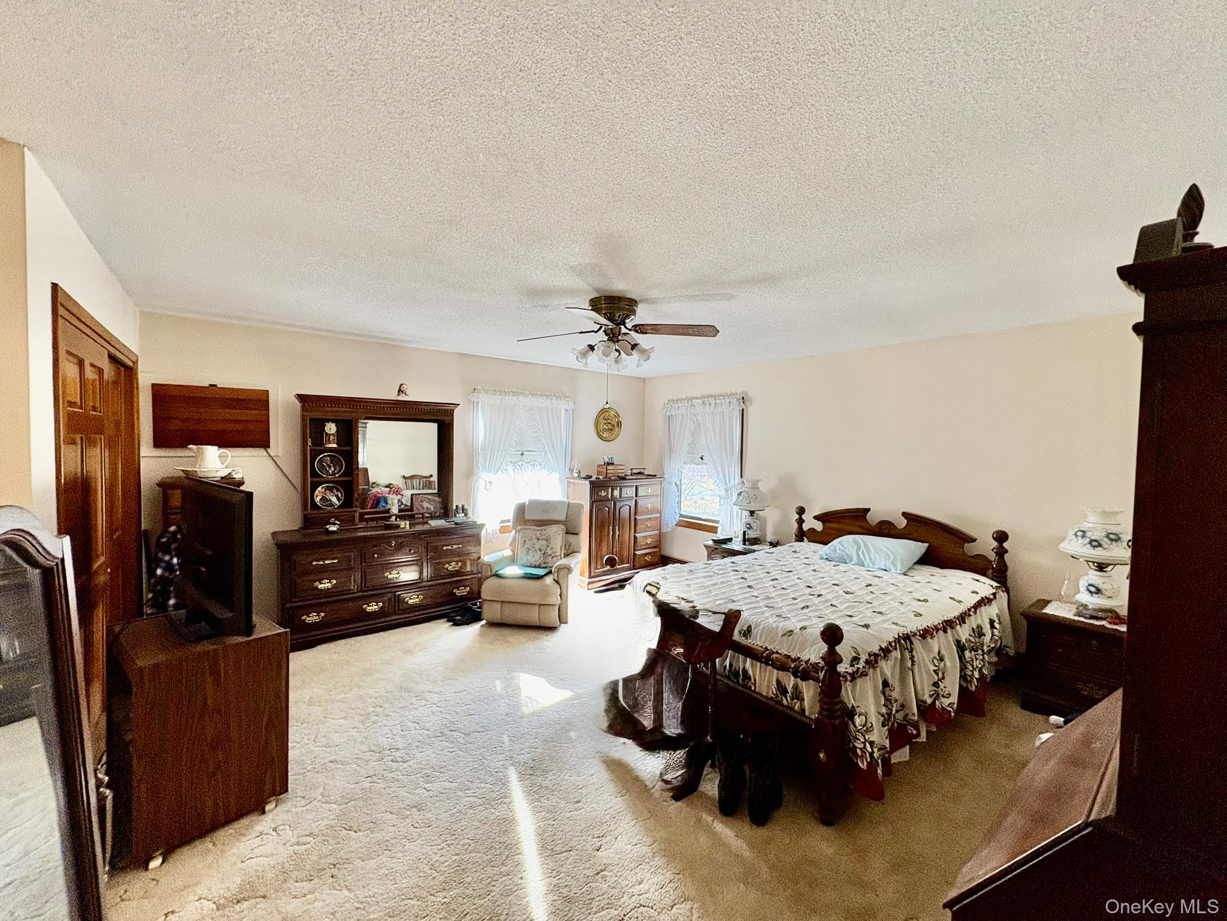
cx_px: 614
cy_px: 460
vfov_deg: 85.7
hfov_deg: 102.1
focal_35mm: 14
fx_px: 496
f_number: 2.2
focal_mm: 2.22
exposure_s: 1/120
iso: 200
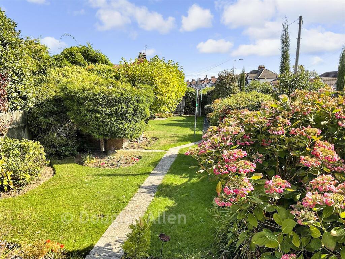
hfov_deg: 61.7
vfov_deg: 48.2
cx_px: 172
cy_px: 130
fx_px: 289
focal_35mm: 29
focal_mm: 3
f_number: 1.8
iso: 16
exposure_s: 1/1150
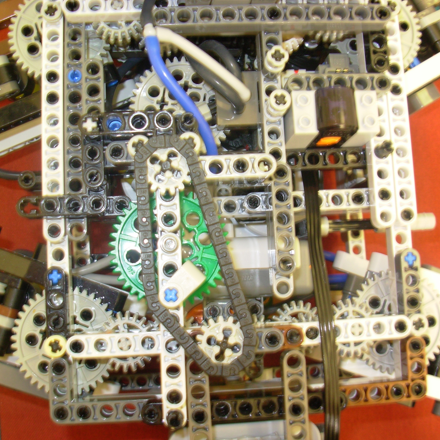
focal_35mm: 45
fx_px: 647
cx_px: 225
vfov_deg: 37.6
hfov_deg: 37.6
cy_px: 221
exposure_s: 1/4.4
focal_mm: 6.3
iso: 50
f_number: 2.9
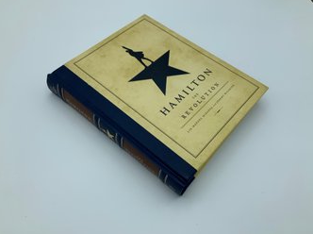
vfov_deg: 46.7
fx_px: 271
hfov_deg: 60.0
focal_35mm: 30
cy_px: 118
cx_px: 159
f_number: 1.8
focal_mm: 3
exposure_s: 1/574
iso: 16
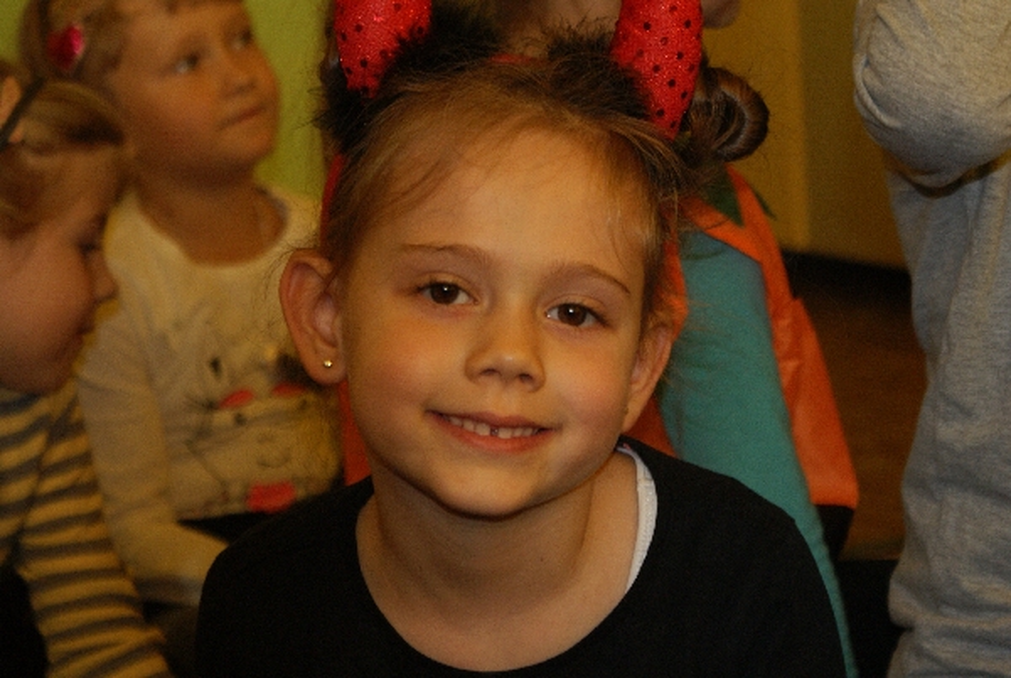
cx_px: 506
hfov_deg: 19.4
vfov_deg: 13.1
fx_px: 2953
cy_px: 339
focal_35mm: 105
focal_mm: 70
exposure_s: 1/125
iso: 400
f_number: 5.6
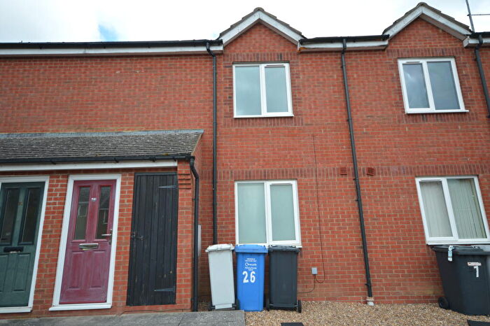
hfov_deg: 81.2
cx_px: 245
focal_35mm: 21
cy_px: 163
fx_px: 286
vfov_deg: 59.4
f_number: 5.6
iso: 100
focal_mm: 14
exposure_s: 1/125
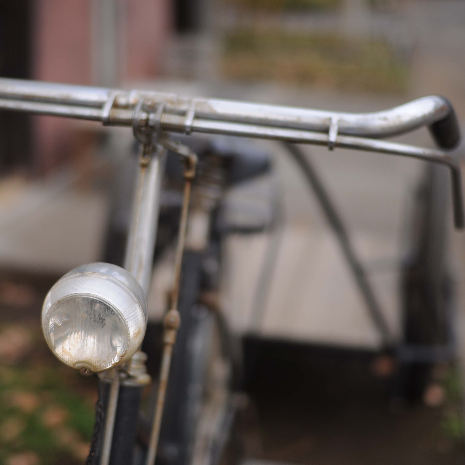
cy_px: 234
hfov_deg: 29.5
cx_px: 190
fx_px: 881
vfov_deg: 29.6
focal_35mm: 58
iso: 200
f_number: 1.4
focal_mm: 30
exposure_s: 1/640
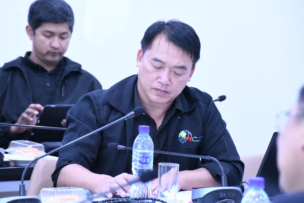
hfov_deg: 9.0
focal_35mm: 229
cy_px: 89
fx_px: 1934
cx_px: 138
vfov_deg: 6.0
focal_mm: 135
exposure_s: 1/200
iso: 20000
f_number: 6
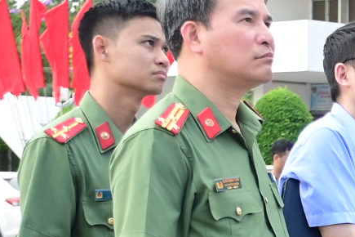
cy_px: 327
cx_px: 735
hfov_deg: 11.3
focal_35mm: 163
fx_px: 1607
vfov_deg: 8.3
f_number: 3.8
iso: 250
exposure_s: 1/200
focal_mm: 24
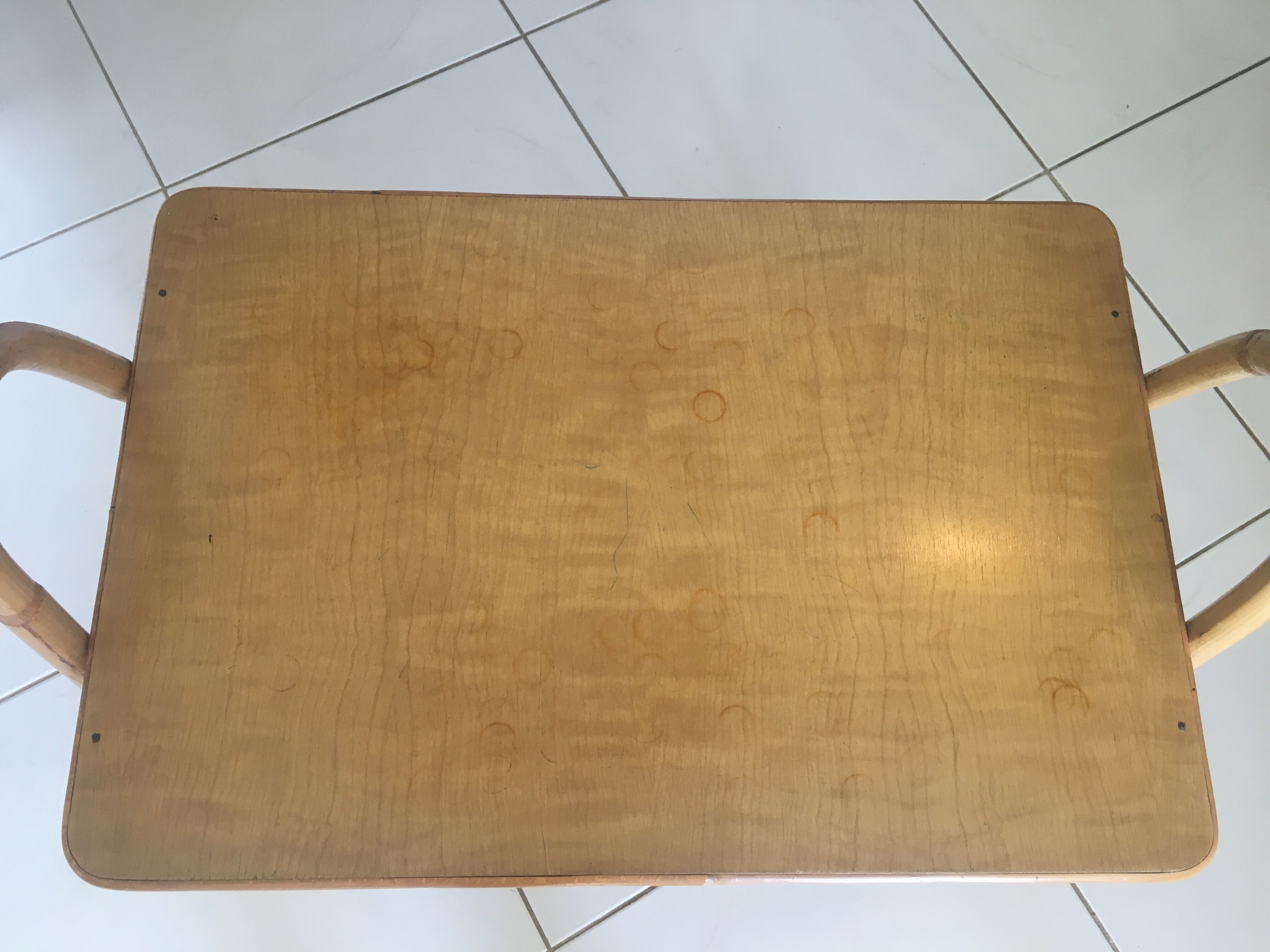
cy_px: 476
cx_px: 635
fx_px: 1064
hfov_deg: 61.7
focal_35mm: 29
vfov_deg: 48.2
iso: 40
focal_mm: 4.15
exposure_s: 1/33
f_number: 2.2
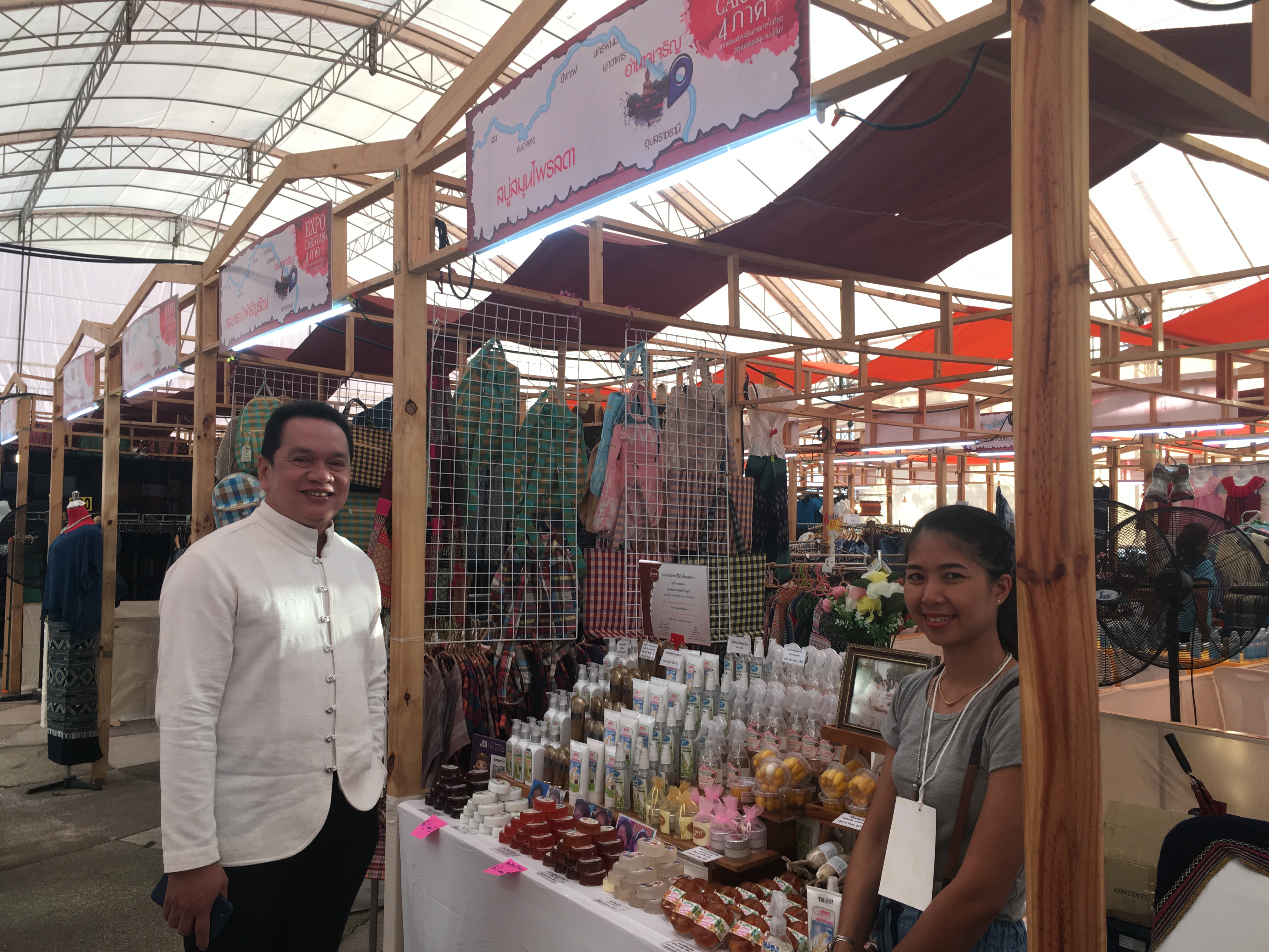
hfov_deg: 61.7
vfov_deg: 48.2
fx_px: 1063
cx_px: 634
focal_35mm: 29
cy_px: 476
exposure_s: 1/100
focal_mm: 4.15
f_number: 2.2
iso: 40
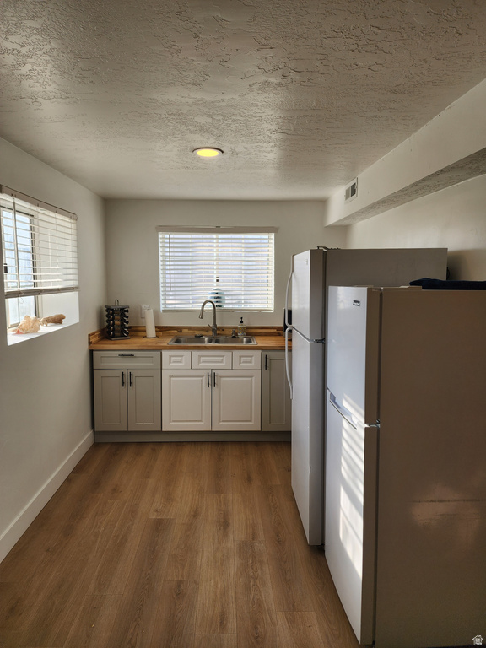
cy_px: 324
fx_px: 431
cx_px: 243
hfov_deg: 58.9
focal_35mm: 23
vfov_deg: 73.9
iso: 12
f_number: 1.8
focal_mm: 6.4
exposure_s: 1/216
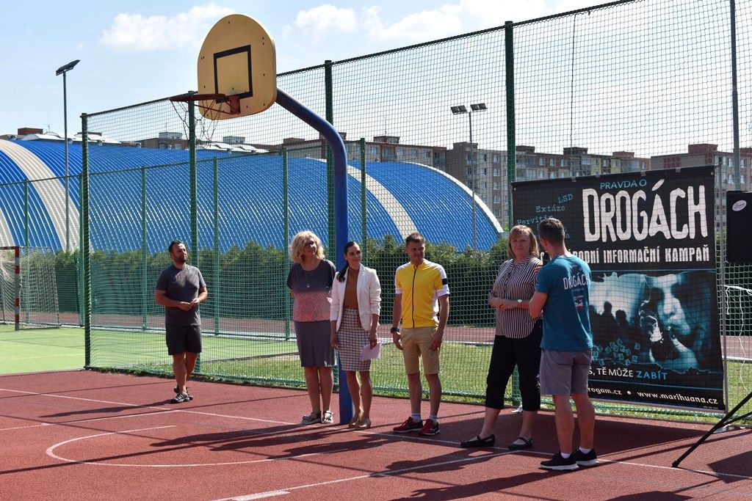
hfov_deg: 33.4
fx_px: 1253
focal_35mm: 60
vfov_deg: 22.6
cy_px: 250
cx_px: 376
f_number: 8
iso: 100
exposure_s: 1/250
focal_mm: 40
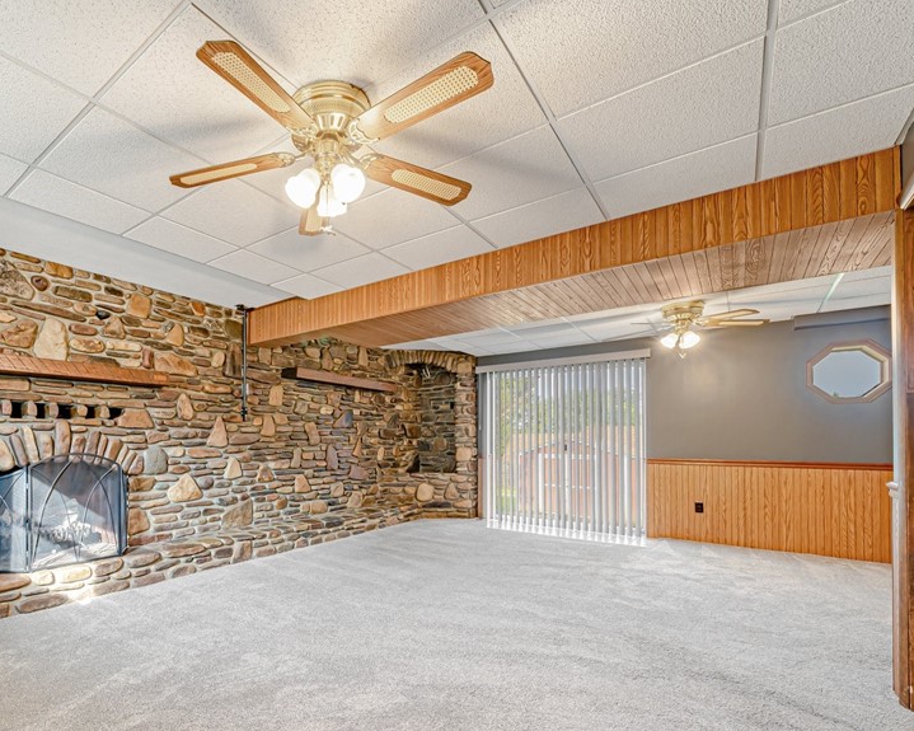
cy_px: 437
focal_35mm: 17
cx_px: 315
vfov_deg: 76.1
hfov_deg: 86.9
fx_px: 460
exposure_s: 1/8
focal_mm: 12
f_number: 11
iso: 50
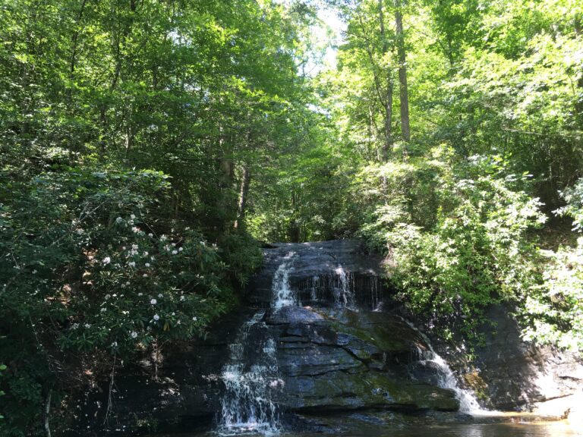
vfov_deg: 48.2
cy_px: 218
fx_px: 488
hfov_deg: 61.7
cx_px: 292
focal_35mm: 29
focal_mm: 4.15
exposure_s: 1/120
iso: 40
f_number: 2.2
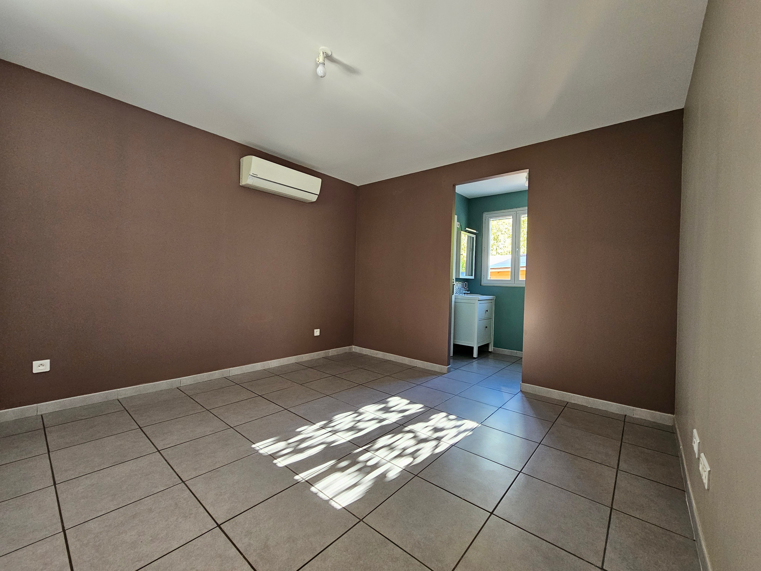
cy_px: 286
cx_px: 380
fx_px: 286
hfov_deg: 106.2
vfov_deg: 89.9
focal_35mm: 13
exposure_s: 1/60
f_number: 2.2
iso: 250
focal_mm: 2.2
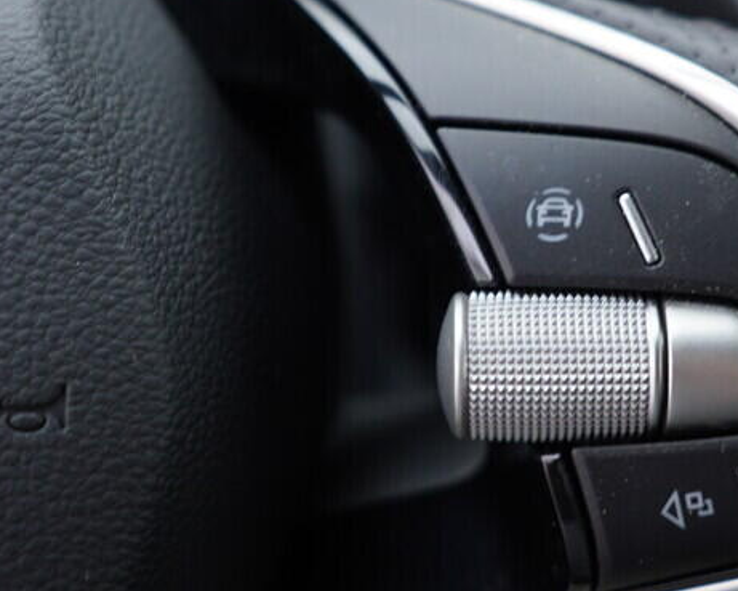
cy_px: 244
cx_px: 551
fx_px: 1638
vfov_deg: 20.4
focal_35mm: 75
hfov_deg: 25.1
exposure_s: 1/40
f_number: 2.8
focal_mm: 24
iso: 160
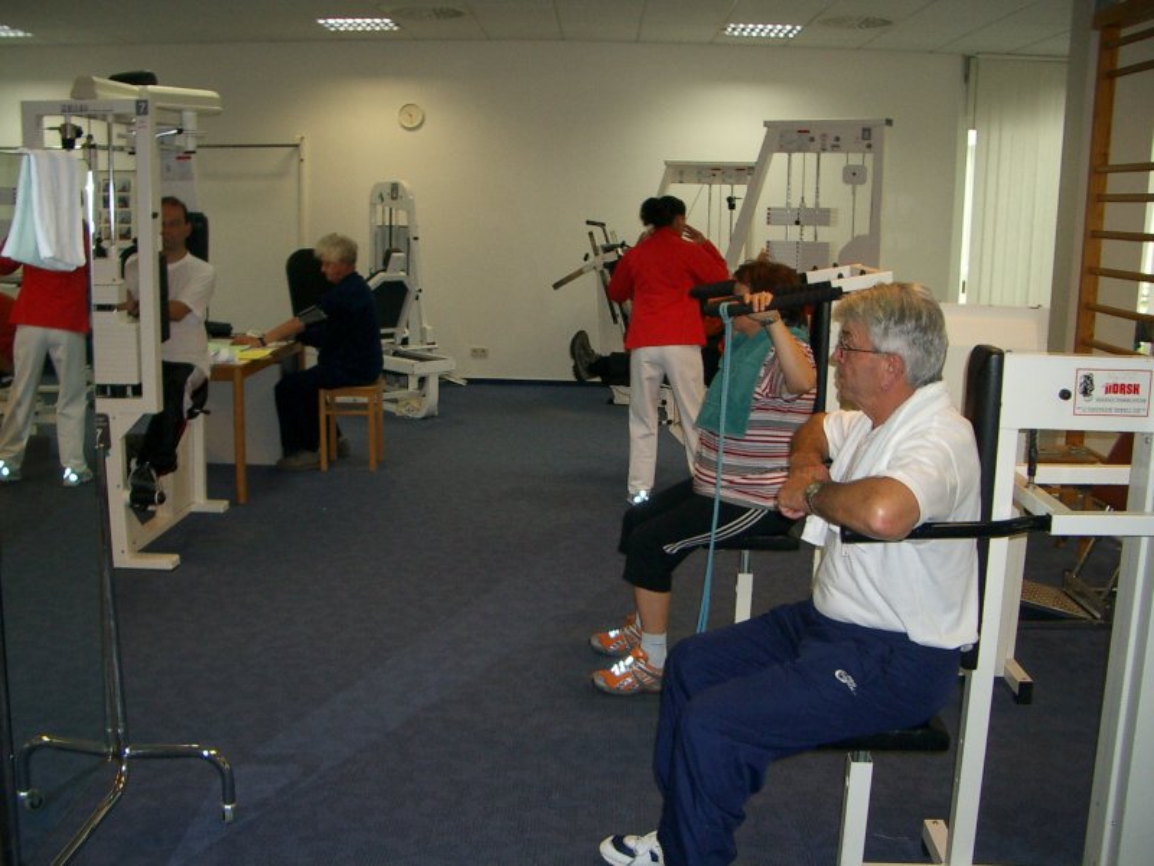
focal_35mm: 35
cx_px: 577
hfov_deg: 52.6
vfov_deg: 40.7
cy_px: 433
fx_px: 1167
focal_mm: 5.8
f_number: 2.6
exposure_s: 1/40
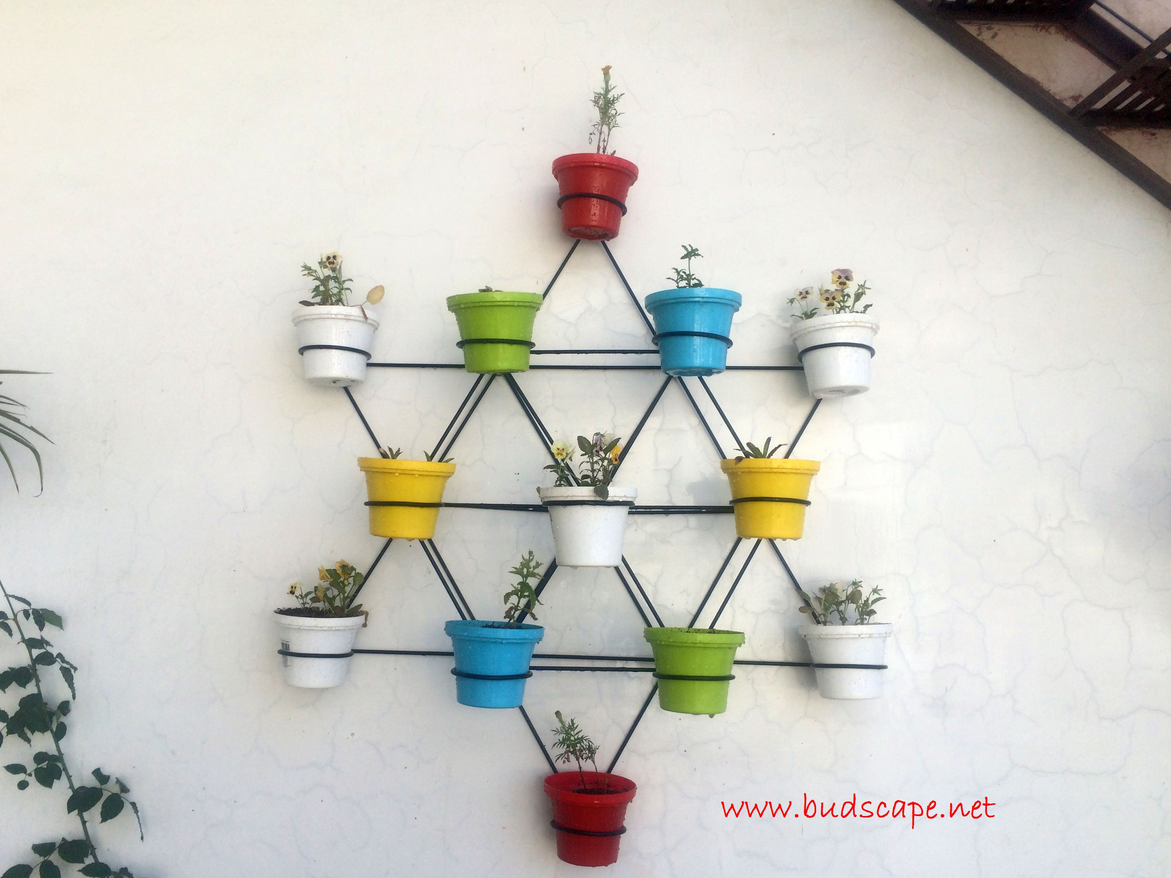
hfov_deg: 60.0
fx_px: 1015
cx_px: 566
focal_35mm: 30
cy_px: 435
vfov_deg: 46.8
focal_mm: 4.15
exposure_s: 1/838
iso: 32
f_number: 2.2
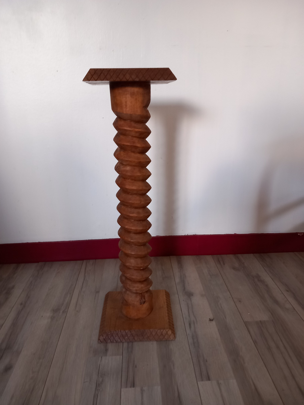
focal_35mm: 27
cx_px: 152
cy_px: 202
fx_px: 316
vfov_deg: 65.3
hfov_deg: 51.4
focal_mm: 4
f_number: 1.8
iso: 250
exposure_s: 1/25
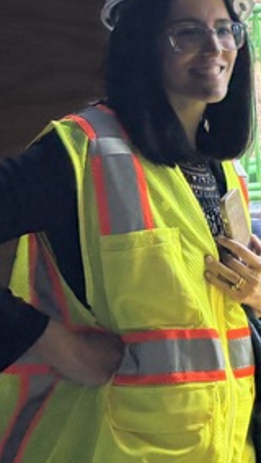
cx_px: 721
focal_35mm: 102
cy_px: 88
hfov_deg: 9.8
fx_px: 1253
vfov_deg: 20.7
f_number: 1.6
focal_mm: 5.96
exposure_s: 1/85
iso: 125
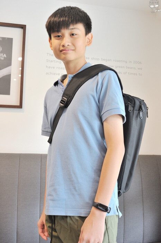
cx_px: 80
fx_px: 235
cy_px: 122
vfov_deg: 54.5
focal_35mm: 35
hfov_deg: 37.8
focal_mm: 35
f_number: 5.6
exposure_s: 1/60
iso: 800
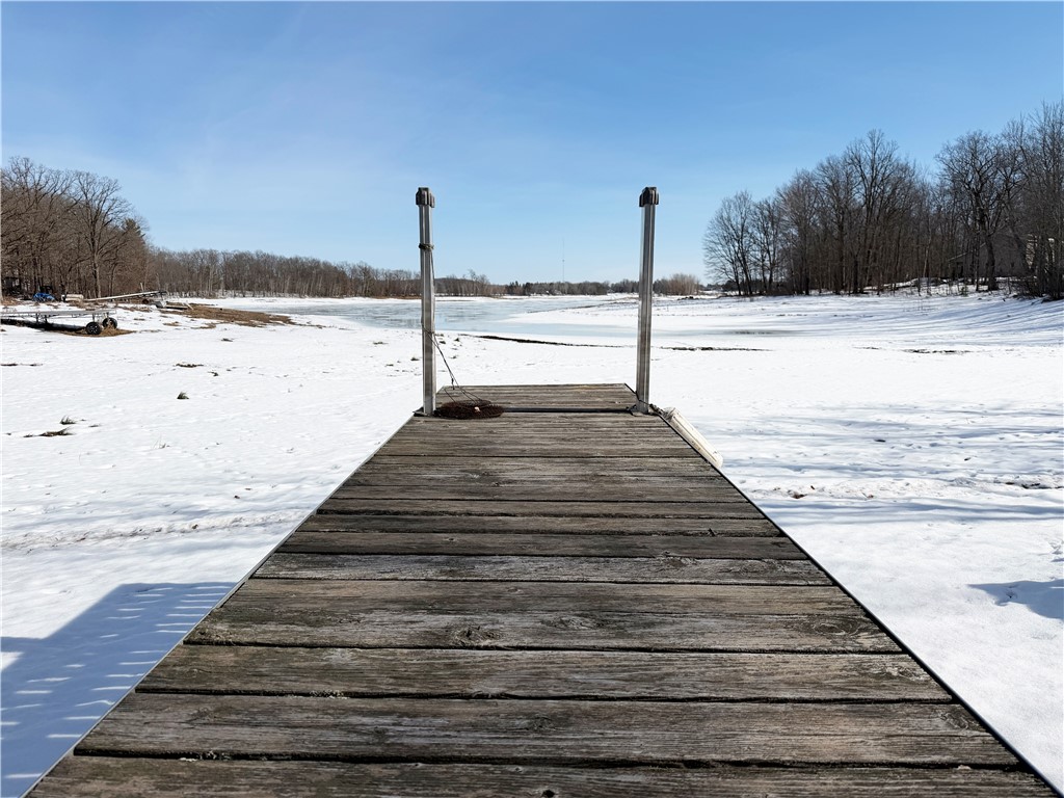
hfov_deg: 71.6
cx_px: 532
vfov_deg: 56.8
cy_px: 399
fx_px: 738
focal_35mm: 24
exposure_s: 1/14286
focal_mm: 6.76
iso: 80
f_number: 1.78
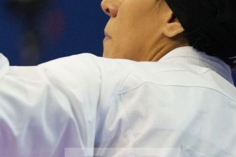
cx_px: -300
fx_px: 5251
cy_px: -17
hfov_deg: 2.6
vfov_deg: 1.7
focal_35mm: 801
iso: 2500
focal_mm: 168
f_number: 2.8
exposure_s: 1/1000
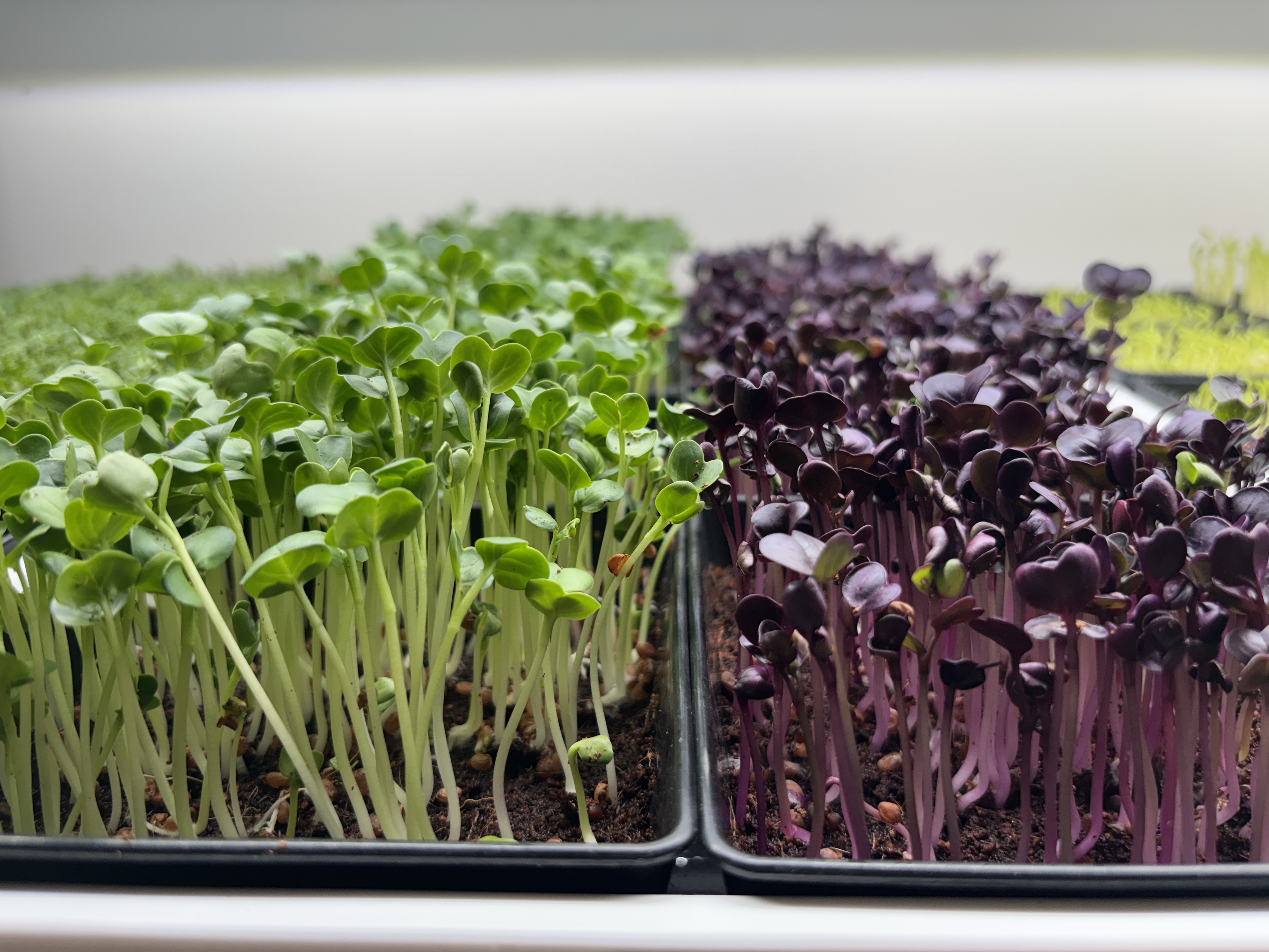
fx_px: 953
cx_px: 634
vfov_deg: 53.1
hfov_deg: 67.3
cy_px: 476
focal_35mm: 26
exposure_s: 1/170
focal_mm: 5.96
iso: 40
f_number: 1.6
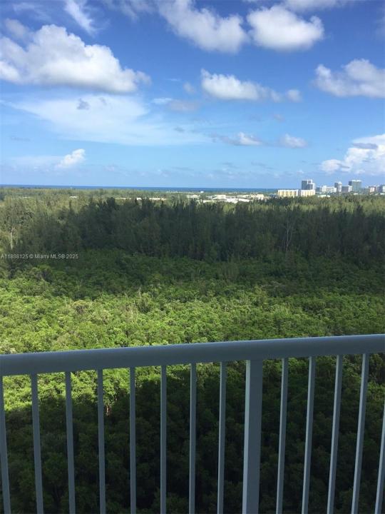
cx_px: 192
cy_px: 257
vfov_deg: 61.7
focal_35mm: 29
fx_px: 430
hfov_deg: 48.2
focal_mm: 4.15
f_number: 2.2
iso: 32
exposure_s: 1/1522
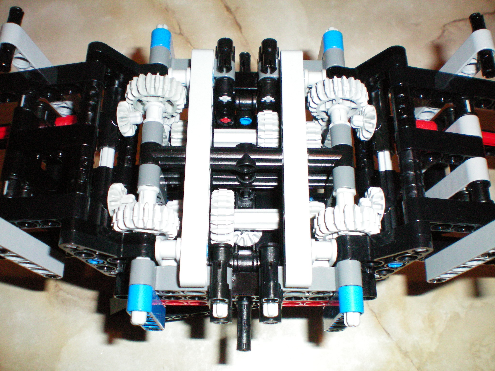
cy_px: 186
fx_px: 543
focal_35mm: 38
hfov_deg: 49.0
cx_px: 248
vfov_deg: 37.7
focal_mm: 6.3
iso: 400
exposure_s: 1/60
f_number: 4.6
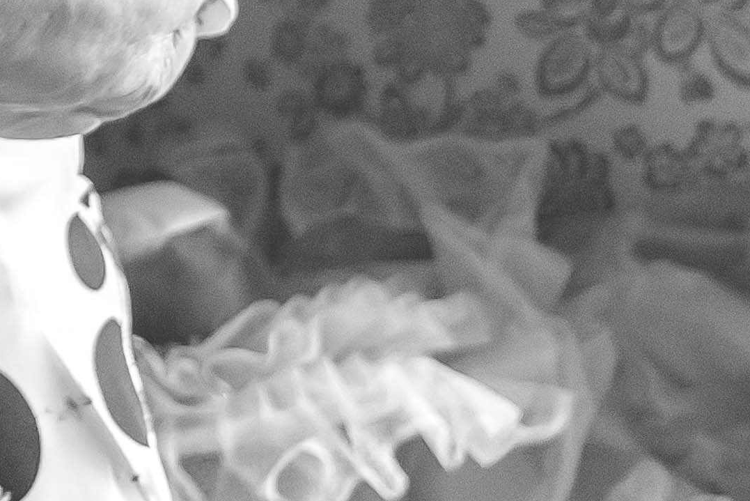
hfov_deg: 11.1
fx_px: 3418
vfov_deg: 7.9
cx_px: -879
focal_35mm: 164
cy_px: -553
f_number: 3.2
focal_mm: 24
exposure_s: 1/100
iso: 1600
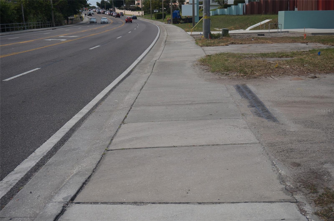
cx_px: 167
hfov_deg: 41.2
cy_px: 110
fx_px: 445
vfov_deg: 28.0
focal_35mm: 48
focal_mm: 32
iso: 200
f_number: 5.6
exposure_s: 1/1250
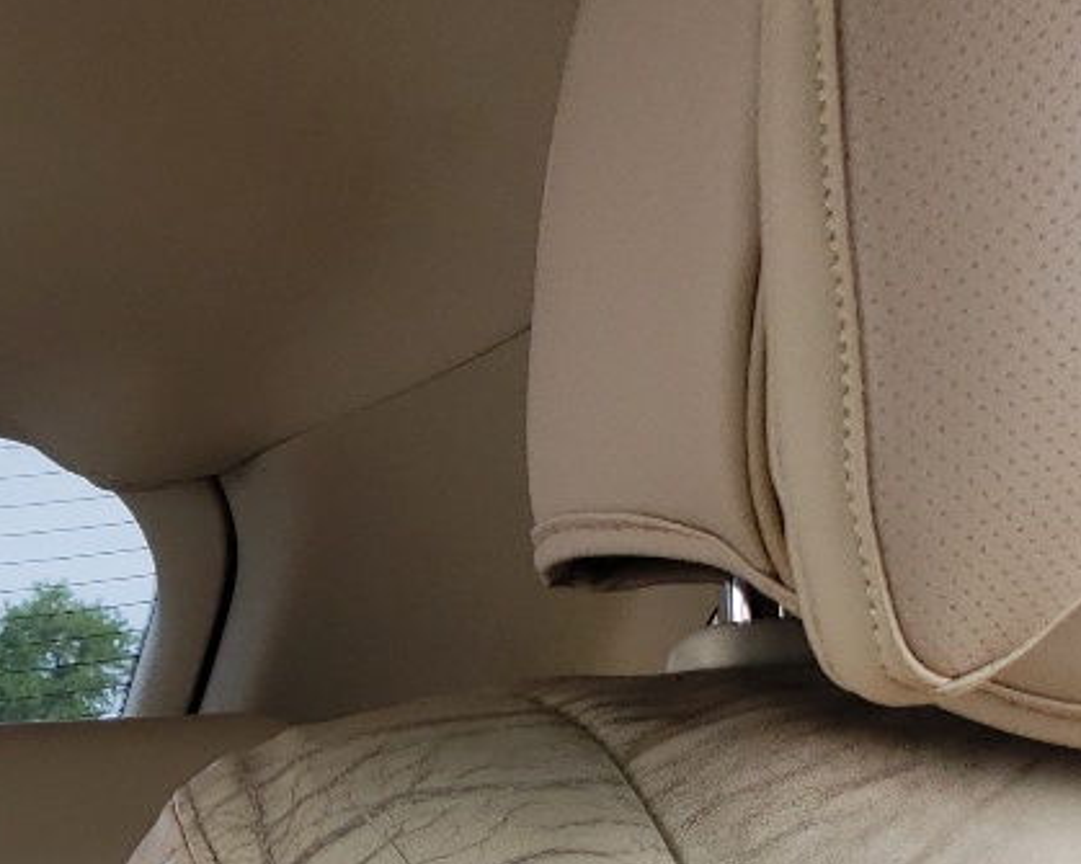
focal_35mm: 97
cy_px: 1279
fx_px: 3103
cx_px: -560
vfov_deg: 14.8
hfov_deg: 17.6
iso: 50
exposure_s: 1/476
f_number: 1.5
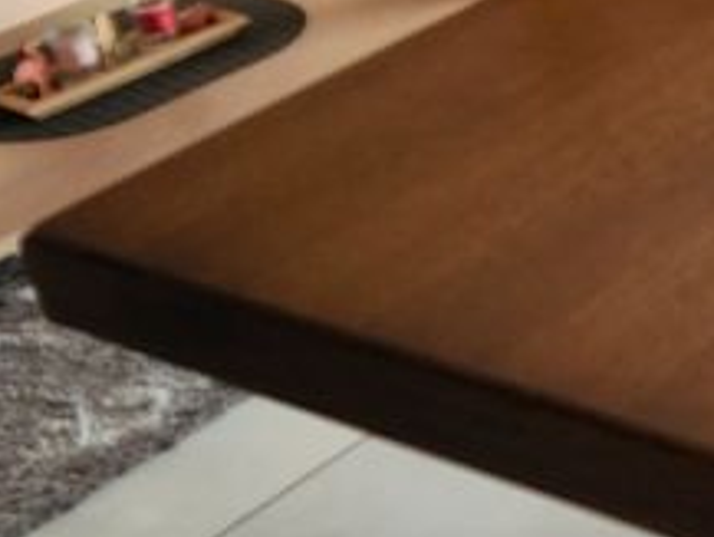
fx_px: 2188
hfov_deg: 15.8
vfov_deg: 13.8
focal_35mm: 106
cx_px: 1293
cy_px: 43
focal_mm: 5.4
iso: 40
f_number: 1.8
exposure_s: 1/180
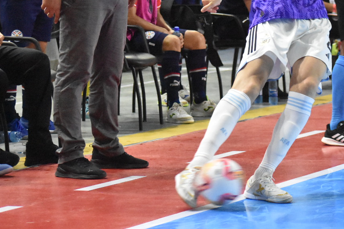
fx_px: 2025
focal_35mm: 212
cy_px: 14
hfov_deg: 9.7
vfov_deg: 6.5
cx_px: 197
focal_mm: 75
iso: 10000
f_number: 4.8
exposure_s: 1/800
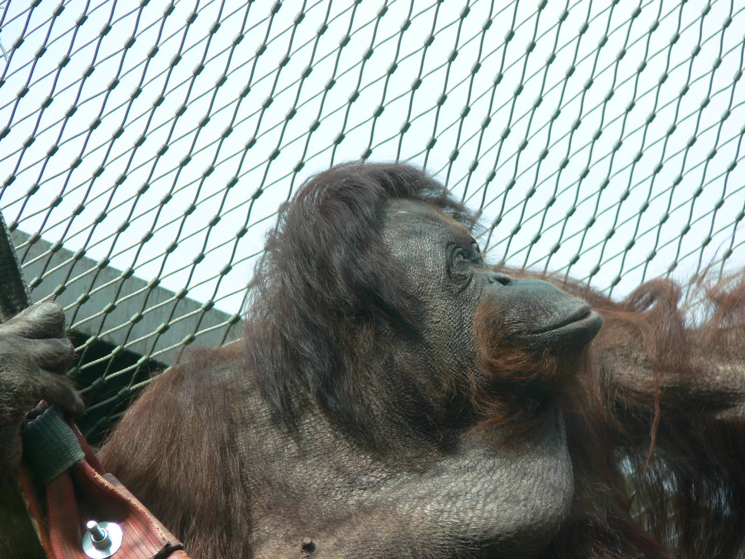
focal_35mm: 420
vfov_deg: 3.5
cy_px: 280
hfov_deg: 4.7
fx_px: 9039
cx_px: 372
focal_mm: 88.8
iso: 80
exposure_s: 1/125
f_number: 5.6
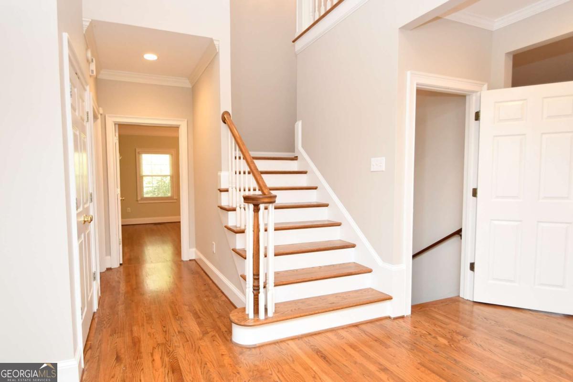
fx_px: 239
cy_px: 191
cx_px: 286
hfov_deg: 100.4
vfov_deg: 77.3
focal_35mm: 15
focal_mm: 10
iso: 900
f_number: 4
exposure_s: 1/60
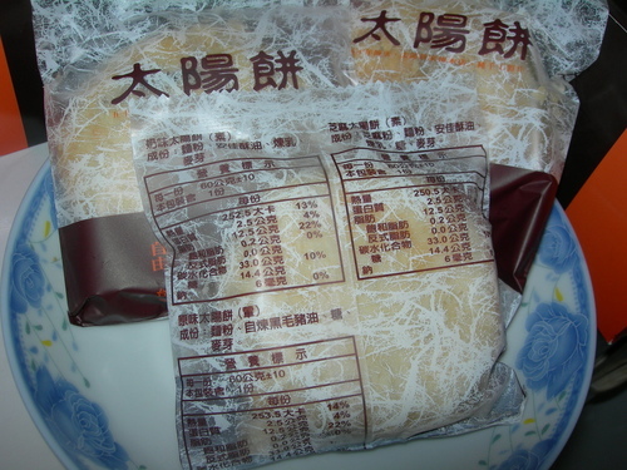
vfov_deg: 37.7
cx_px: 314
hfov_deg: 49.0
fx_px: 688
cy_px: 235
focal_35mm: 38
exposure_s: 1/60.1
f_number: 4.8
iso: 50
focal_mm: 7.8
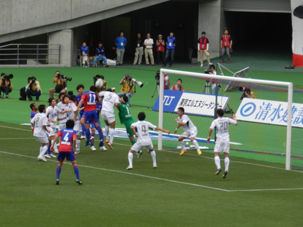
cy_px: 114
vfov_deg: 4.4
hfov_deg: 5.8
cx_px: 152
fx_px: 2976
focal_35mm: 340
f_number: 5.5
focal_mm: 60.5
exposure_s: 1/100
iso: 160
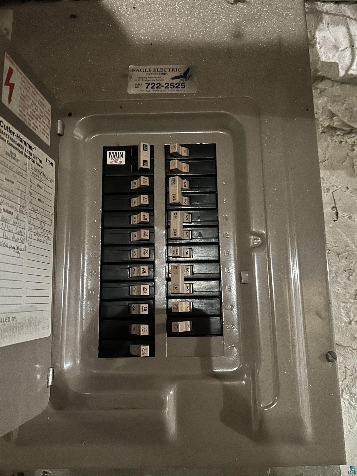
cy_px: 238
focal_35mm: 26
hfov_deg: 53.1
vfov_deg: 67.3
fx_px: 358
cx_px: 178
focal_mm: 5.7
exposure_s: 1/11
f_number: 1.5
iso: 640
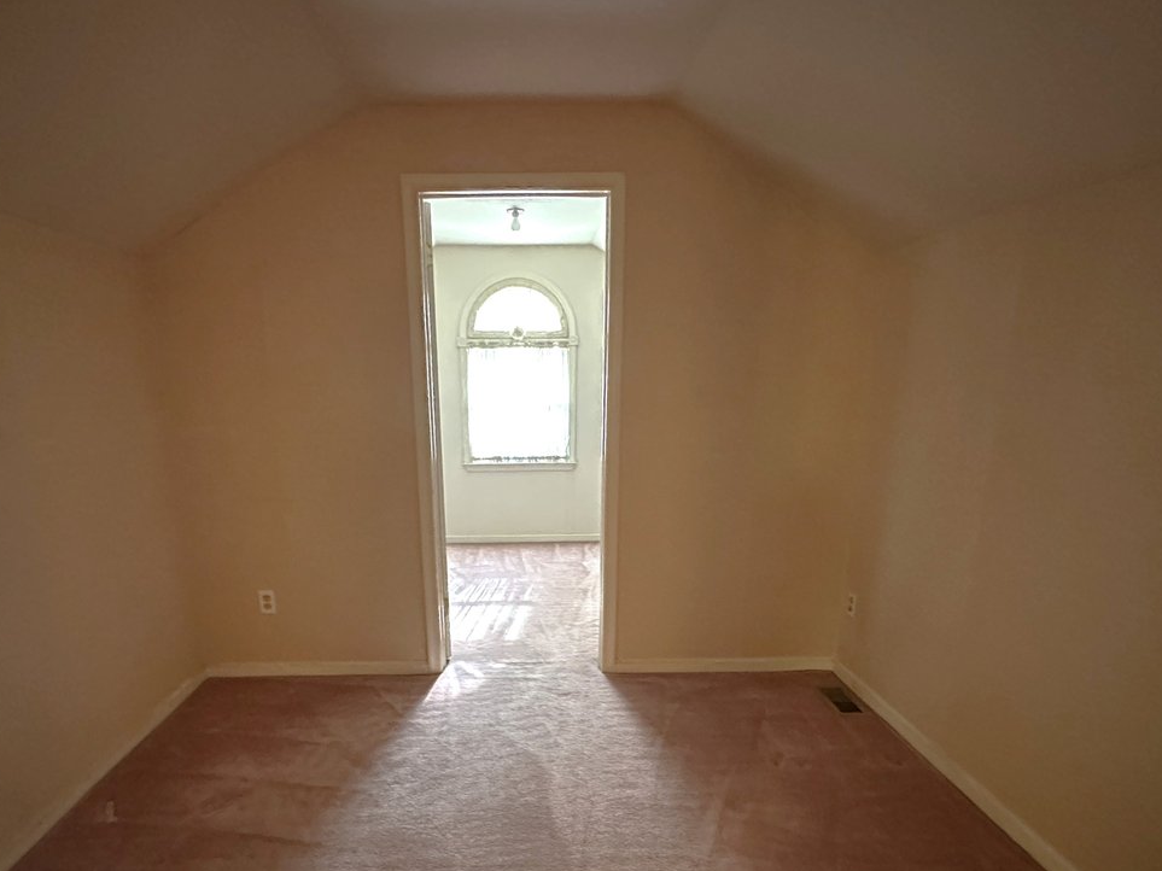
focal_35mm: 22
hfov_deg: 76.2
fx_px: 738
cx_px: 528
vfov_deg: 59.2
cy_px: 605
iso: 1000
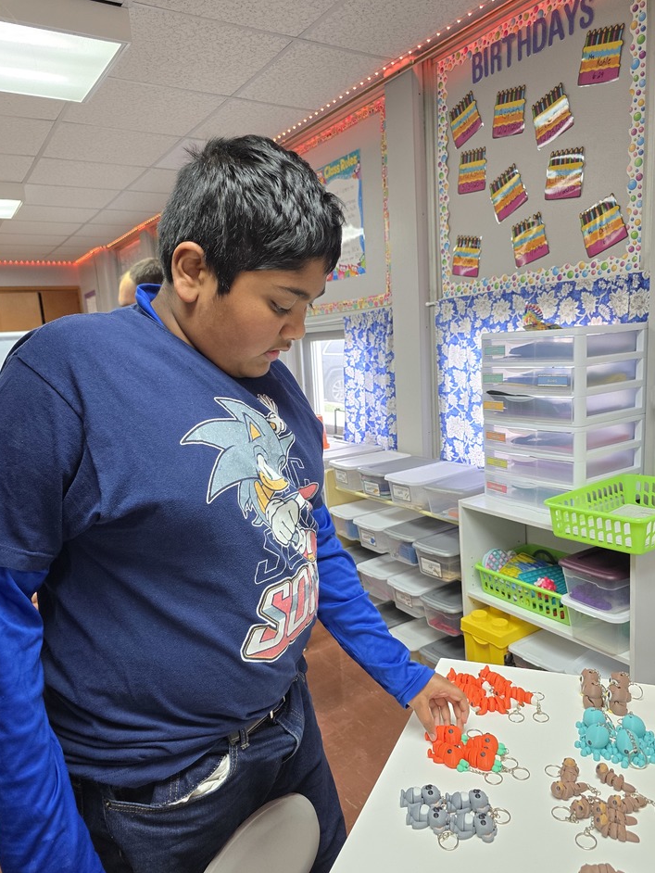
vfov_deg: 69.3
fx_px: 630
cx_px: 345
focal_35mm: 25
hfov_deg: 54.9
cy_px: 474
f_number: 1.7
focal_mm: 6.3
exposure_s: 1/120
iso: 320
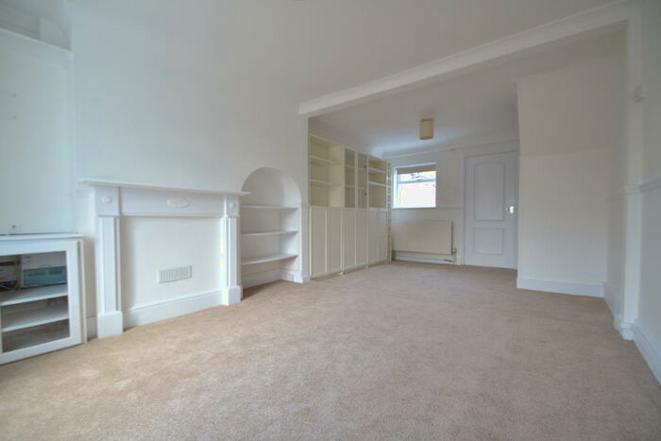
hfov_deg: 100.4
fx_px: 275
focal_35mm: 15
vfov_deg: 77.4
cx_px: 330
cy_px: 220
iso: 400
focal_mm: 10
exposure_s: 1/20
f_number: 3.5
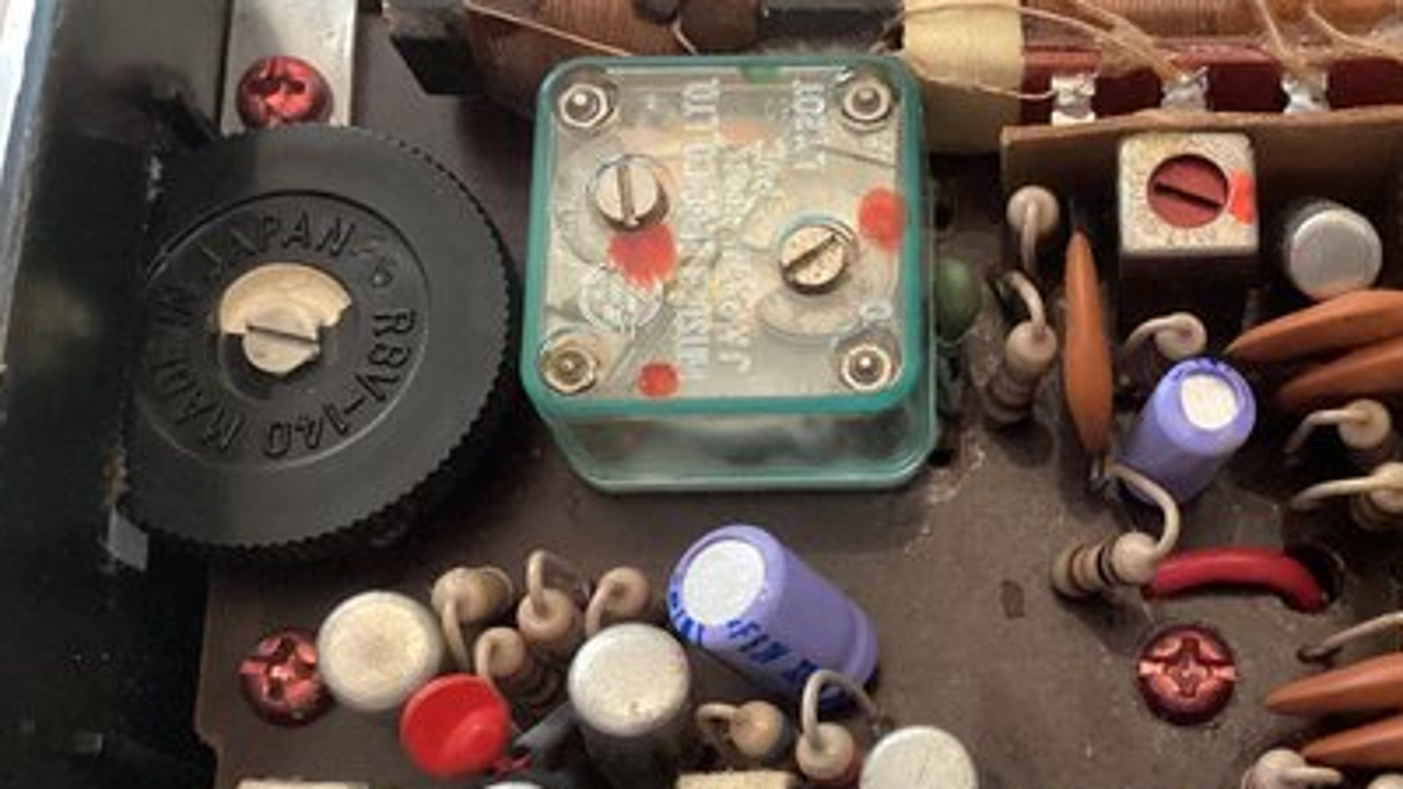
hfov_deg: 40.4
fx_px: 1860
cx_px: 1017
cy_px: 498
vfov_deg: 23.9
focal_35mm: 50
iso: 640
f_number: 2.4
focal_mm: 3.3
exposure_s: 1/24
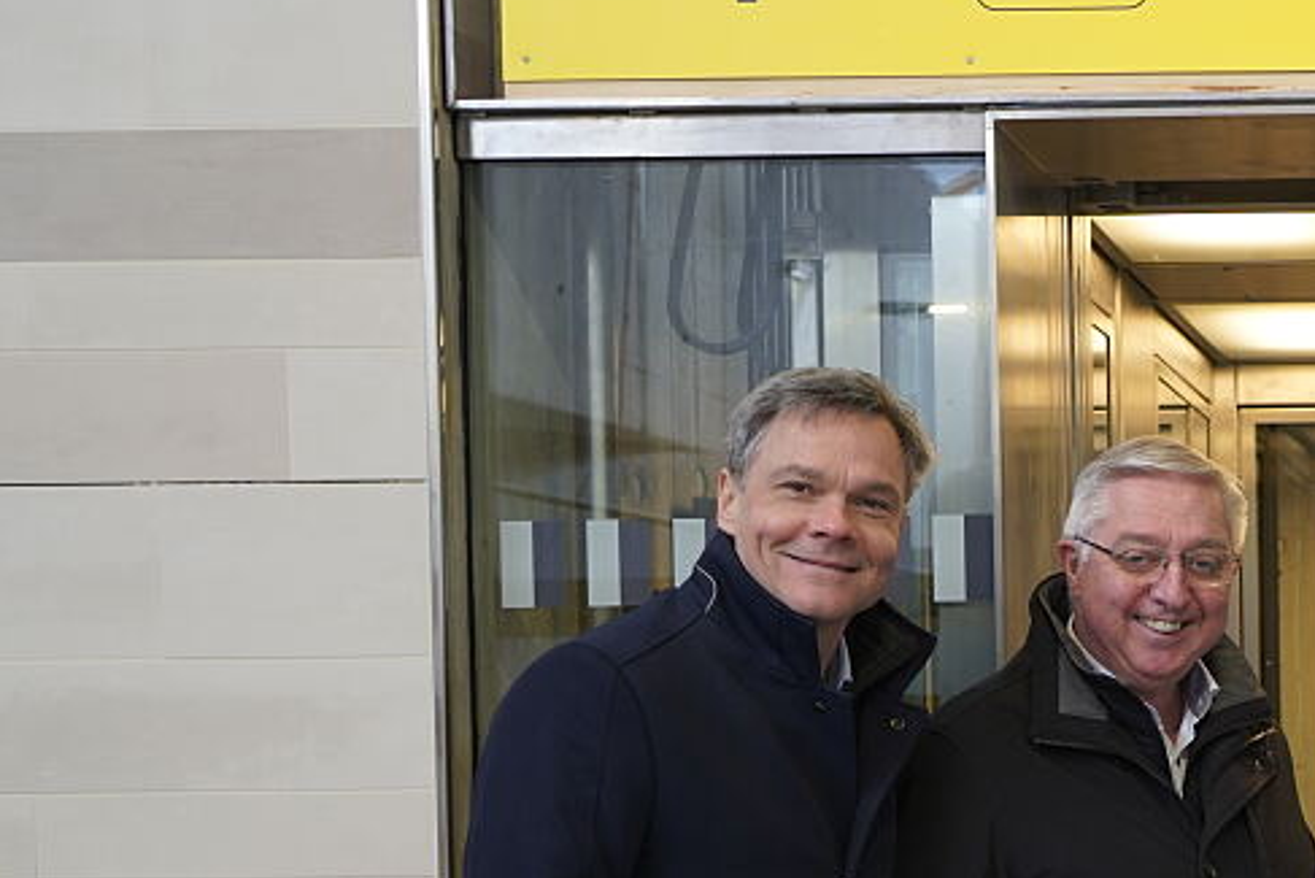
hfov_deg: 26.1
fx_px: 2521
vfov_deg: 19.5
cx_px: 1569
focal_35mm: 69
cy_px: 756
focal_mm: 28
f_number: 4
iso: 800
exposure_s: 1/160
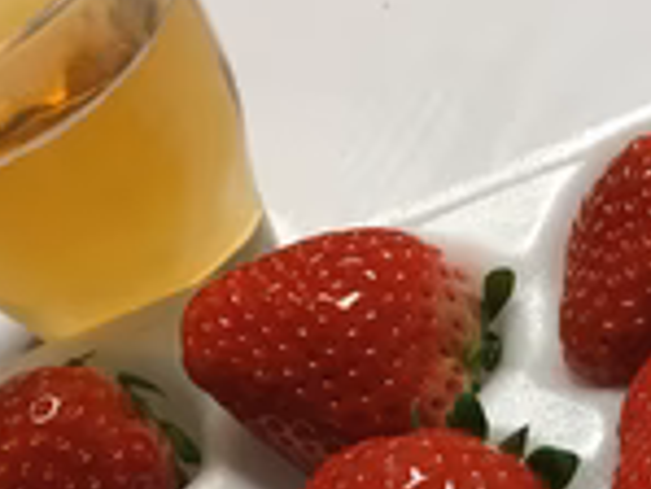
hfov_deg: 24.3
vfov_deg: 18.3
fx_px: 1468
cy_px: 533
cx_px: 585
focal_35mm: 78
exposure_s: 1/30
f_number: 2.2
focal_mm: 4.15
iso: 64
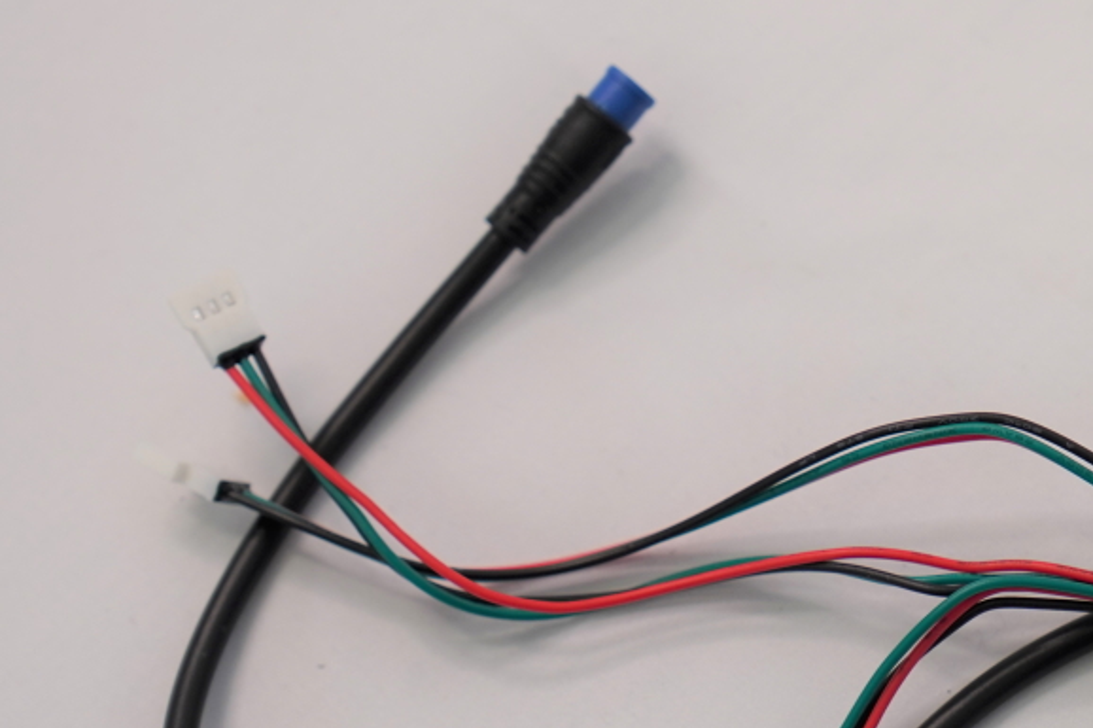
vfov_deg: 11.7
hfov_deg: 17.3
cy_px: 578
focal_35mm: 117
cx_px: 923
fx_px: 3551
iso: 250
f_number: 4
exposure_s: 1/160
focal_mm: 44
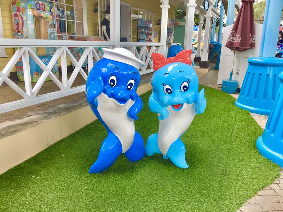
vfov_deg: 48.2
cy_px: 106
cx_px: 142
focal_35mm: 29
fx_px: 237
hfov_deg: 61.7
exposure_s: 1/202
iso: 25
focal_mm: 4.15
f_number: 2.2
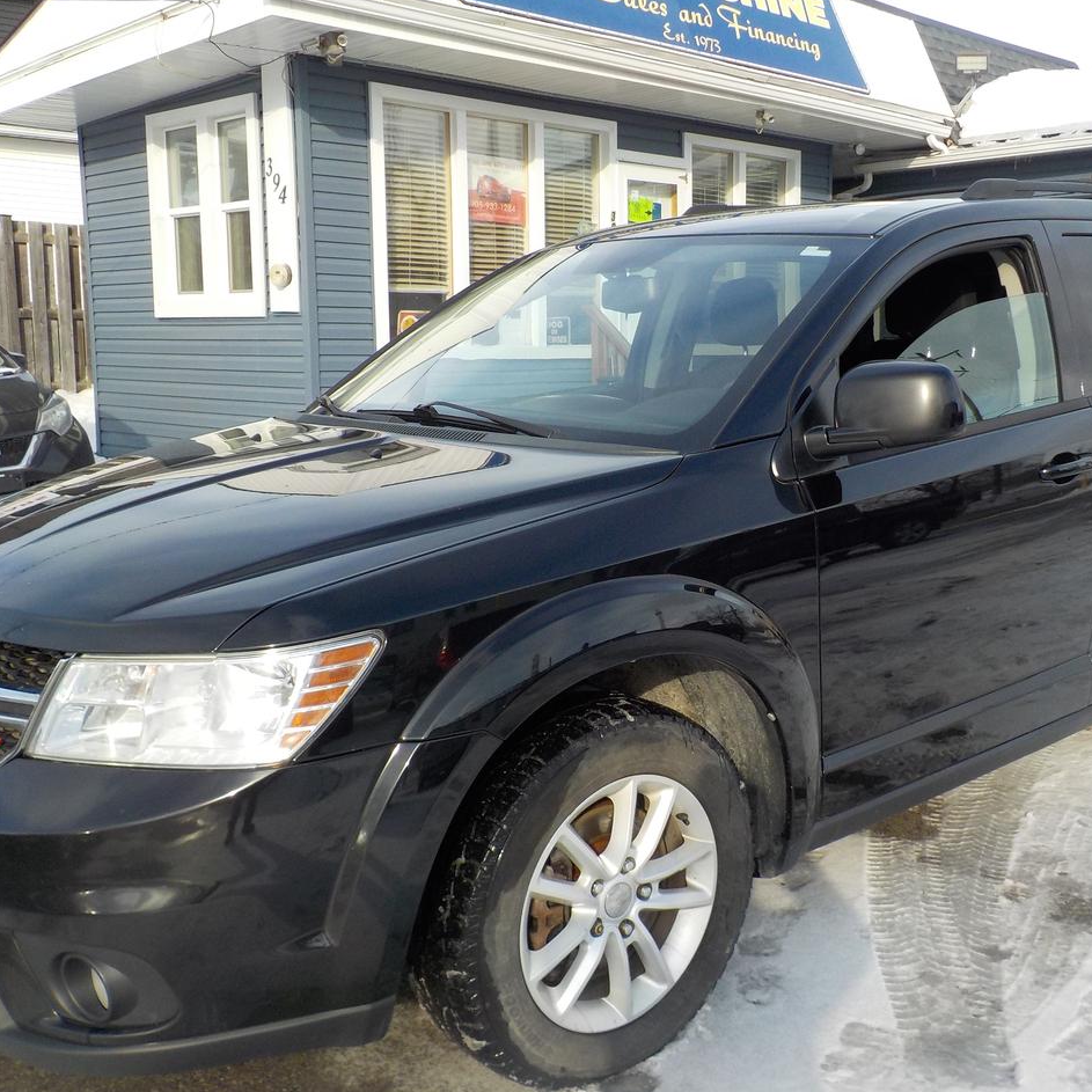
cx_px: 662
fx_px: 1285
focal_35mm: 36
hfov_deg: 45.8
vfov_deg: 46.0
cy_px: 545
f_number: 3.3
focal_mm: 4.1
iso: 125
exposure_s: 1/640
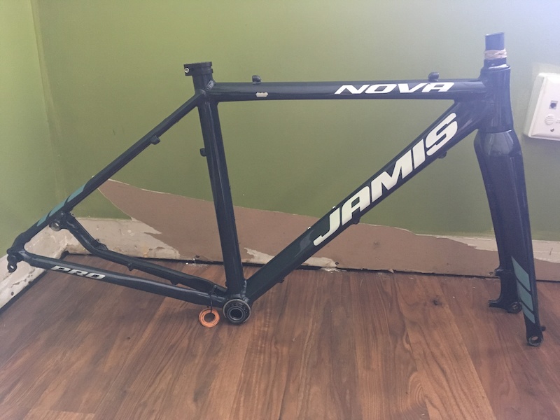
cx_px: 280
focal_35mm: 29
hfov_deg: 61.7
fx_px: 469
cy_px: 210
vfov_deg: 48.2
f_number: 2.2
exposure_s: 1/15
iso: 400
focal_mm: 4.15
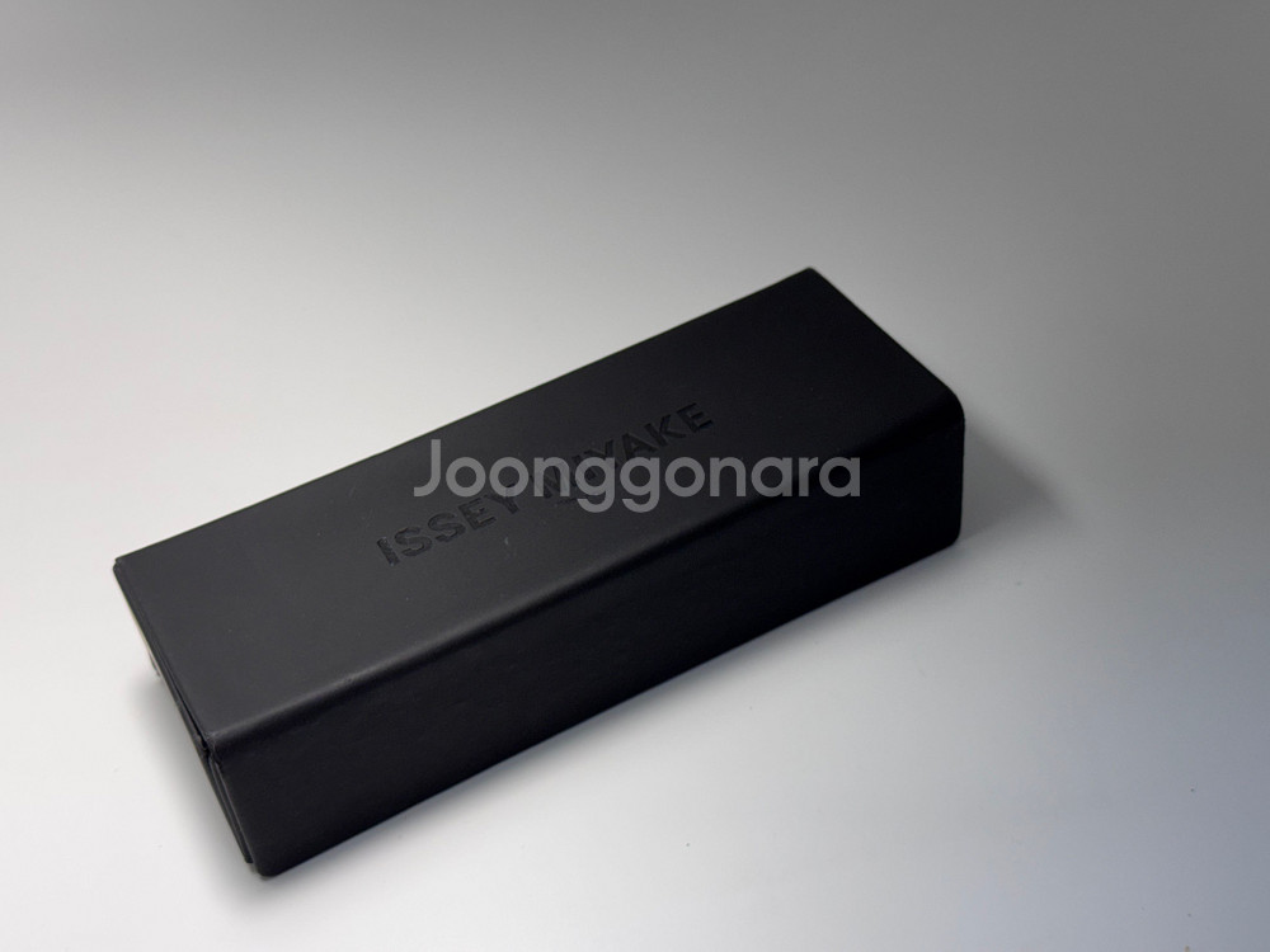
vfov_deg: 30.3
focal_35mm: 48
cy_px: 476
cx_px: 635
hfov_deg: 39.7
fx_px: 1761
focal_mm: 6.76
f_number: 1.78
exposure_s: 1/148
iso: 50
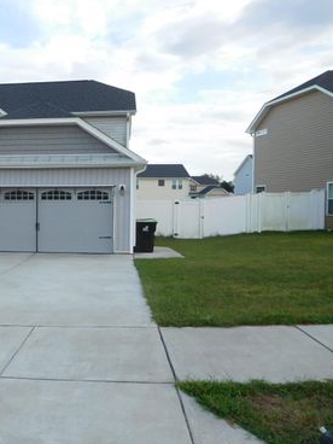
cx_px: 42
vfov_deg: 54.0
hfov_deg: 39.2
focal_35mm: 34
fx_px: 436
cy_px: 221
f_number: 3.4
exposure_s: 1/320
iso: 125
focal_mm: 4.5
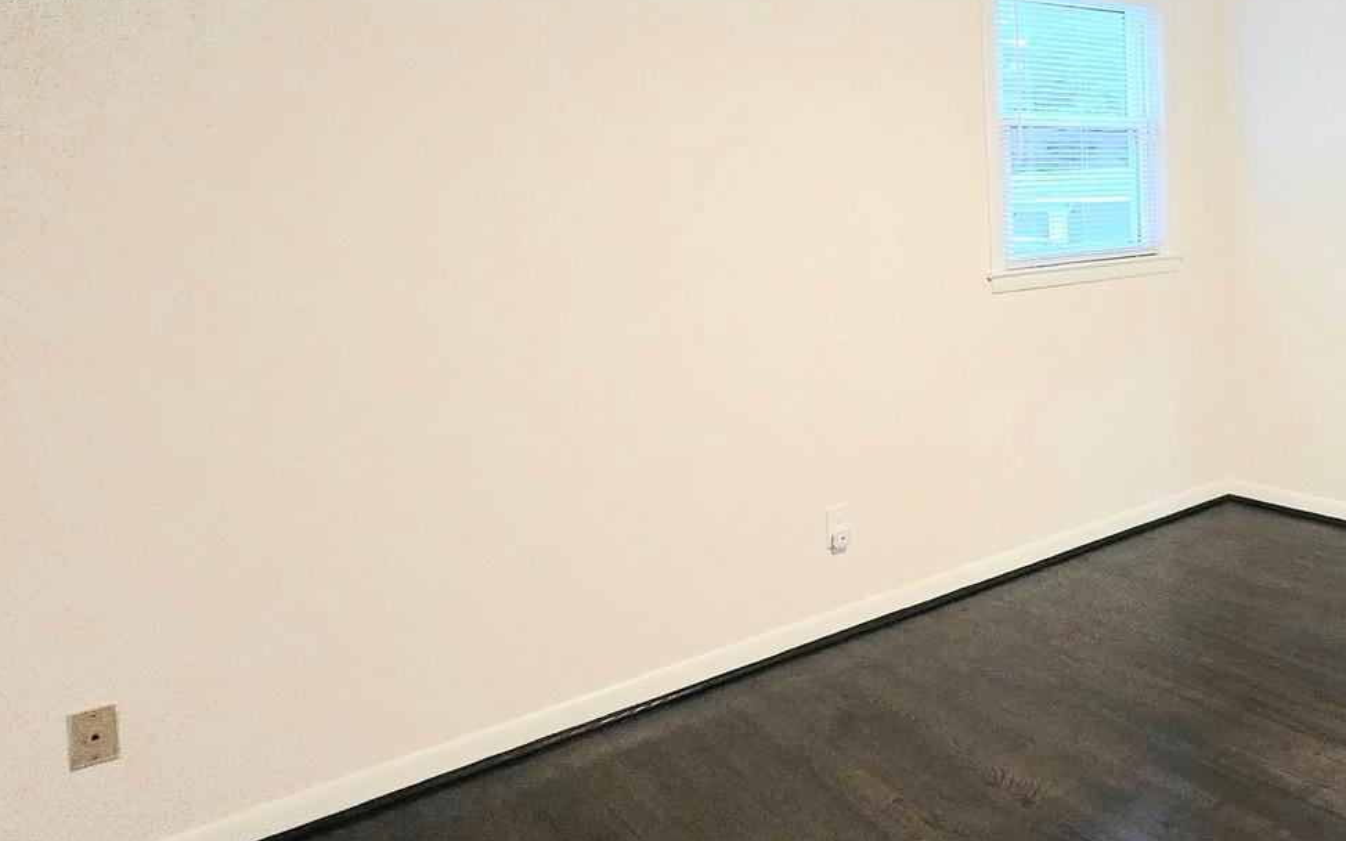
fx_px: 1064
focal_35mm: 29
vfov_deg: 42.0
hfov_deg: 57.1
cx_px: 1169
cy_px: 224
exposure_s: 1/60.2
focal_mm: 1.7
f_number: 2.2
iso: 640
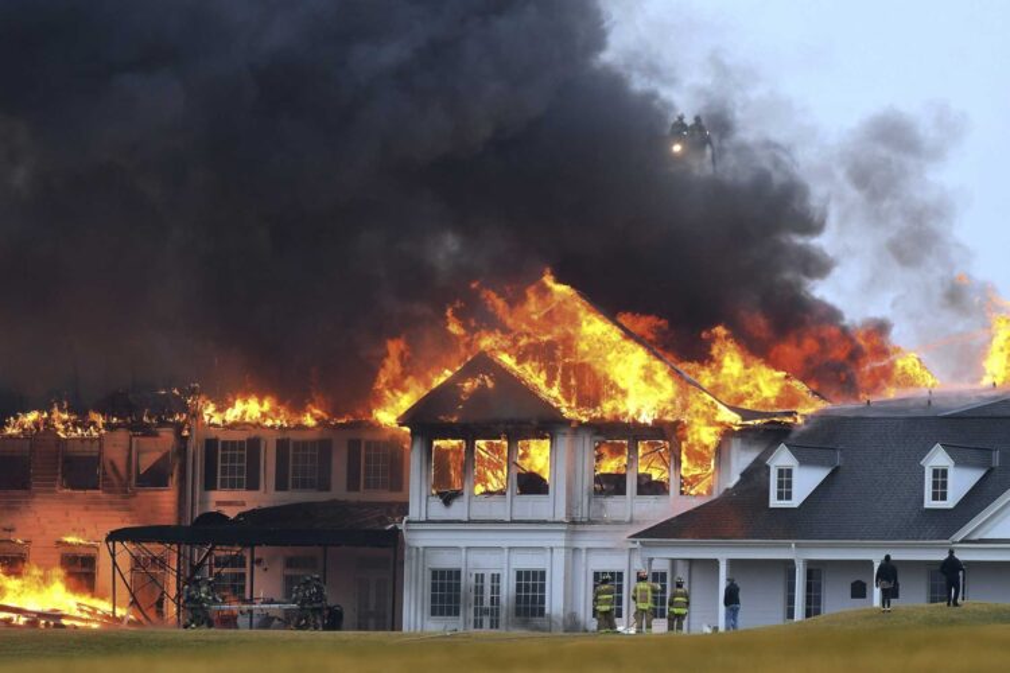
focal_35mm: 450
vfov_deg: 3.1
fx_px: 12624
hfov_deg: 4.6
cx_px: 505
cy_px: 336
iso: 1250
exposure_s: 1/640
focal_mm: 300
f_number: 5.6
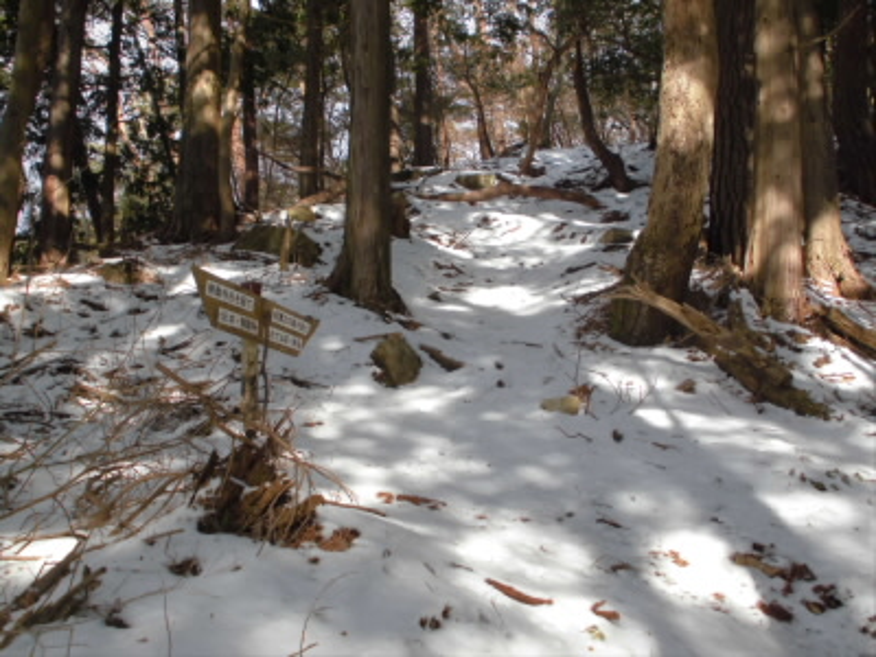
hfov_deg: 54.0
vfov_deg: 41.8
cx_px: 438
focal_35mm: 34
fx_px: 860
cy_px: 328
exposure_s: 1/200
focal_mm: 6.1
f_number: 4
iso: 100
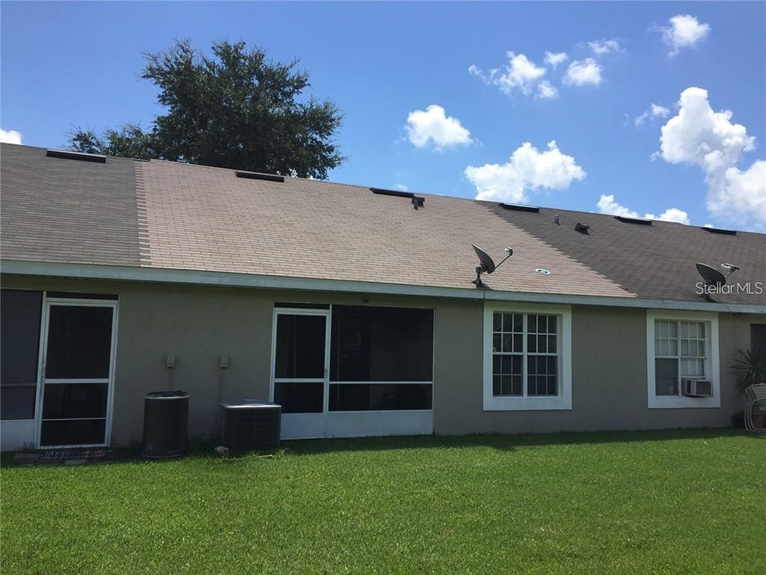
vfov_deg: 48.2
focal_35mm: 29
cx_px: 383
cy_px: 288
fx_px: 642
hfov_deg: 61.7
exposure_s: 1/1980
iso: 32
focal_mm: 4.15
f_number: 2.2
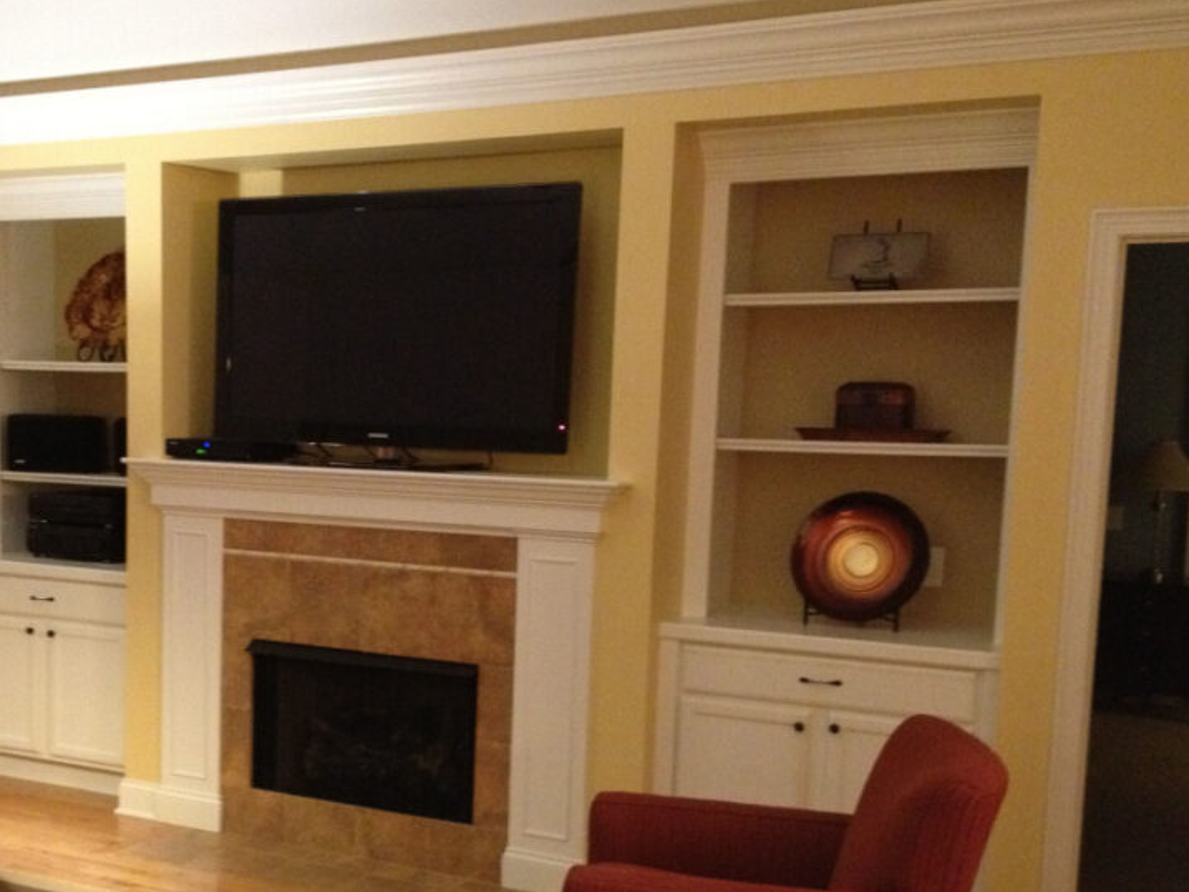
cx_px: 371
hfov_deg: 37.7
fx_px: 1718
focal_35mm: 50
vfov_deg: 28.9
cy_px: 590
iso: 500
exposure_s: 1/15
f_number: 2.4
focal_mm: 4.28
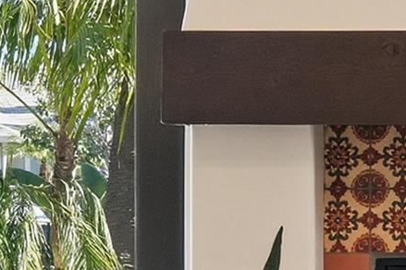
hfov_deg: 17.0
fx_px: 1262
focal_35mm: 112
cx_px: 553
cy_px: 257
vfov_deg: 12.1
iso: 400
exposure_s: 1/2500
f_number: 5
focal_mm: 16
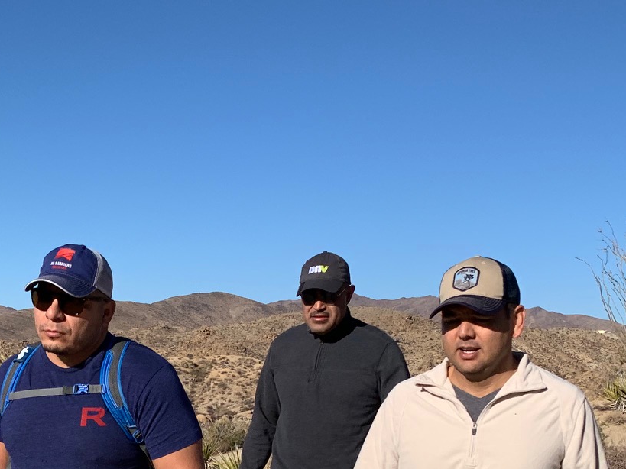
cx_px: 123
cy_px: 541
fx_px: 1157
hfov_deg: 29.6
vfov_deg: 21.5
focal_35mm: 64
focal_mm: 4.25
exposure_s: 1/3185
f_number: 1.8
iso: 25
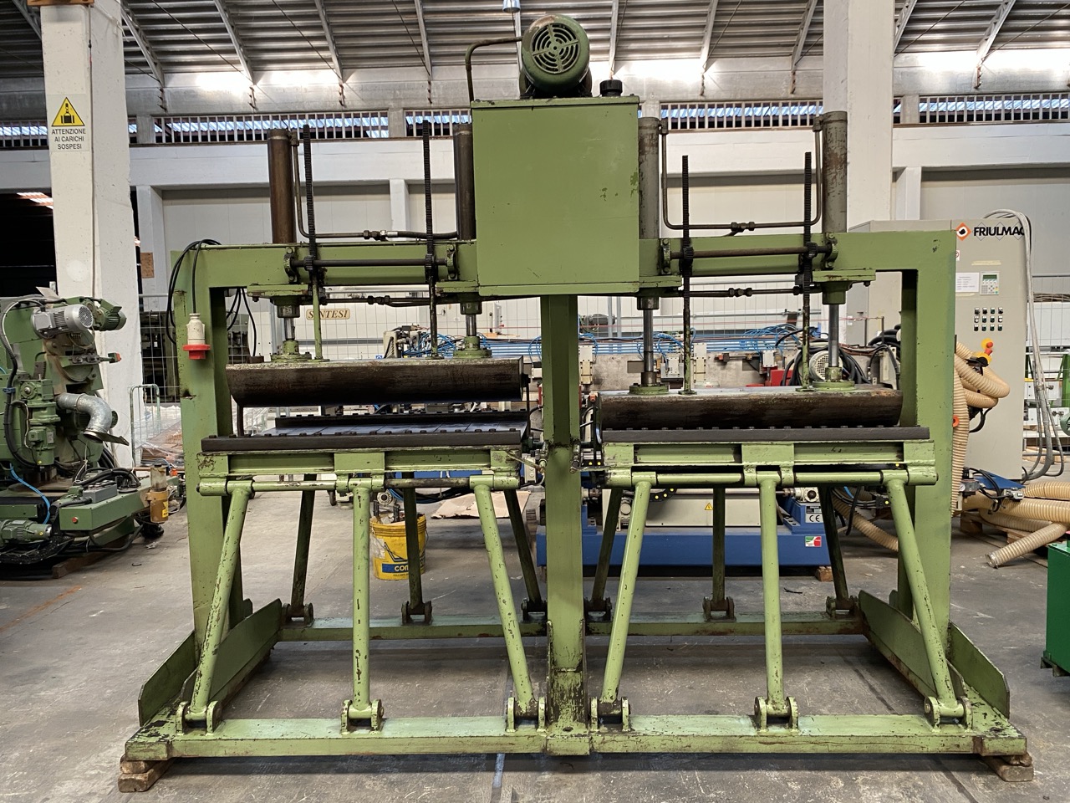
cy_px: 402
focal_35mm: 26
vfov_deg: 53.1
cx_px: 535
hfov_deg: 67.3
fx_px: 804
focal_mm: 4.25
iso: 160
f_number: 1.8
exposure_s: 1/60
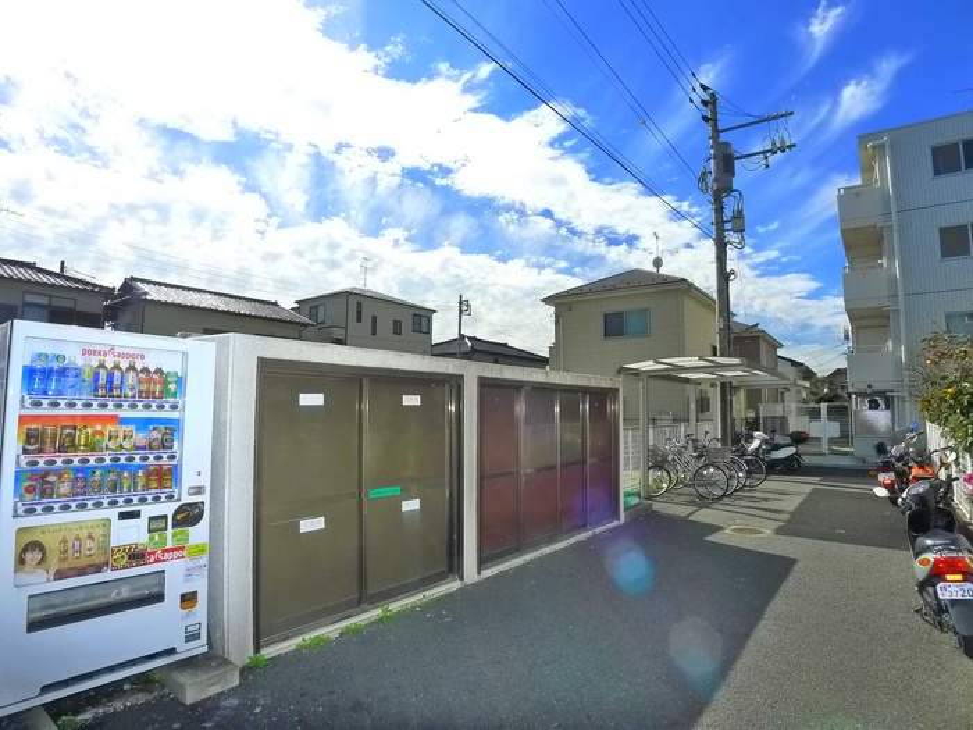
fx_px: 675
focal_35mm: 24
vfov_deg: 56.8
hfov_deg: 71.6
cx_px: 486
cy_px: 365
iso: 400
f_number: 4.5
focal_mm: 5.1
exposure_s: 1/800
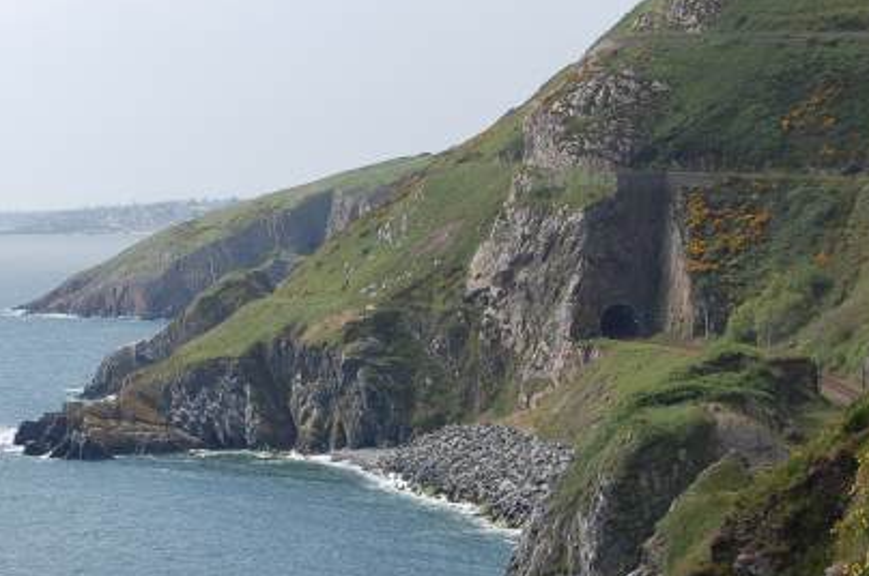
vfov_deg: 10.8
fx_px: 3061
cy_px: 312
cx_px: 71
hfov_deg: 15.9
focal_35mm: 127
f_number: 10
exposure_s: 1/320
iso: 200
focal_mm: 38
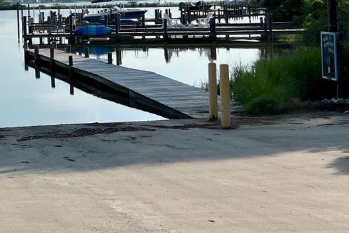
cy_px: 6
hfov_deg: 25.1
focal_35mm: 74
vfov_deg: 18.0
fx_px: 718
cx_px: -50
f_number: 1.5
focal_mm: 5.7
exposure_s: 1/10309
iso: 50
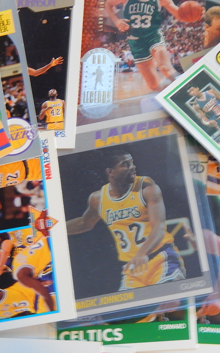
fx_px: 940
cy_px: 176
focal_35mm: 98
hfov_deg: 13.3
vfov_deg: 21.2
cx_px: 148
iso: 400
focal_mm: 12.3
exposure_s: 1/8
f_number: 4.1
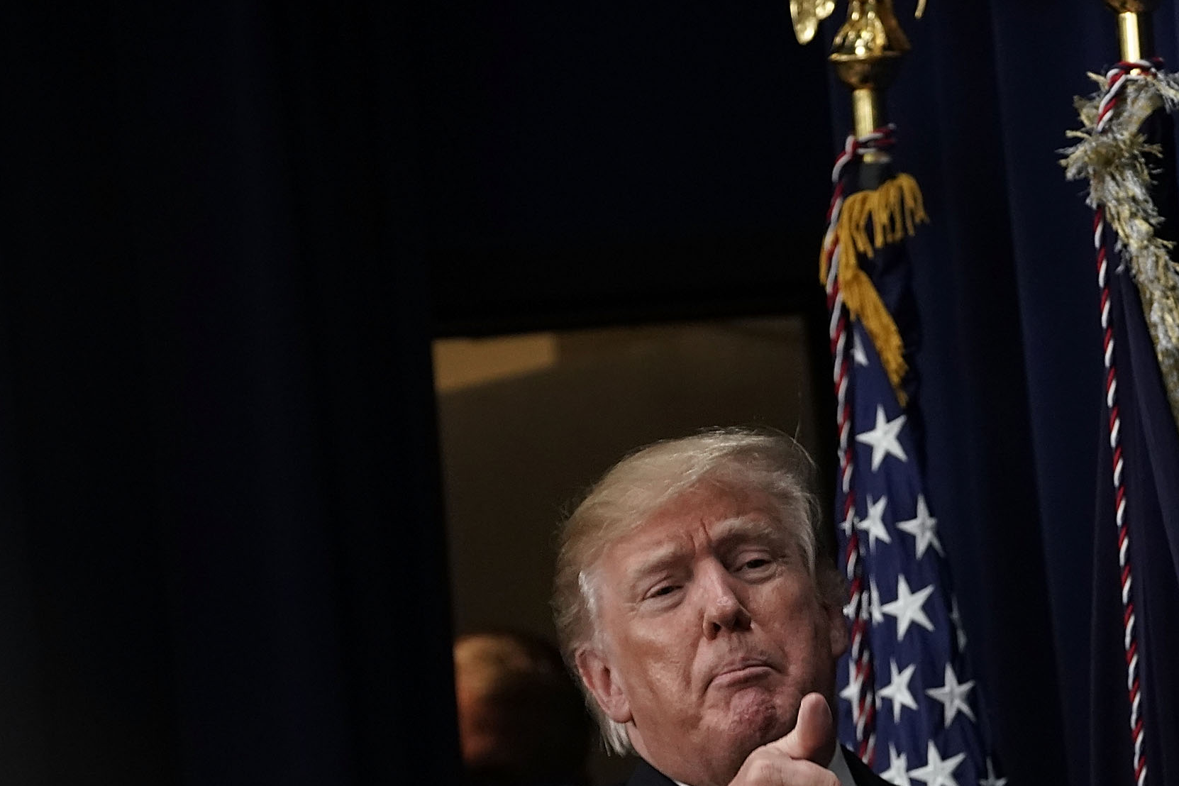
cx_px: 825
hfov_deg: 5.7
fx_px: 11822
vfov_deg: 3.8
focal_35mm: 361
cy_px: 703
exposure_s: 1/500
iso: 3200
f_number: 5.6
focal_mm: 200
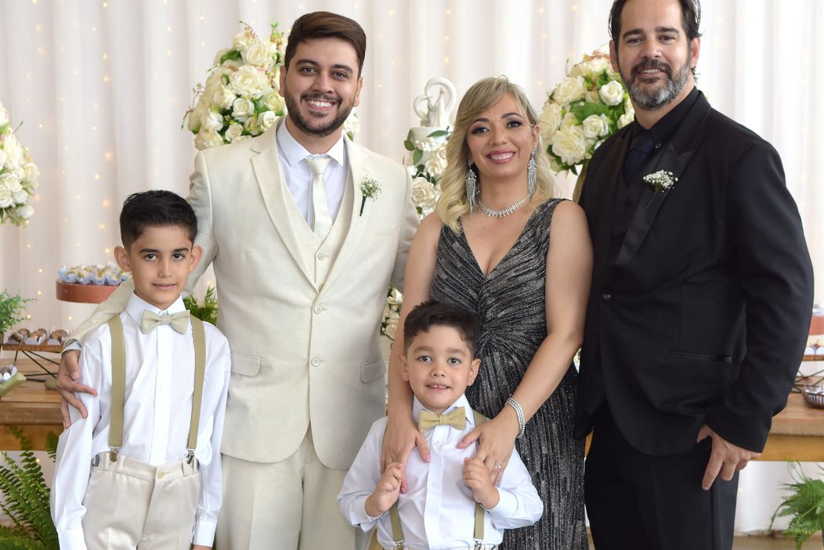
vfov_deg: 20.9
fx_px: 1488
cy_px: 279
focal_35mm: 65
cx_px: 420
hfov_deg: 31.0
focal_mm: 38
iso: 640
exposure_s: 1/200
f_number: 4.5
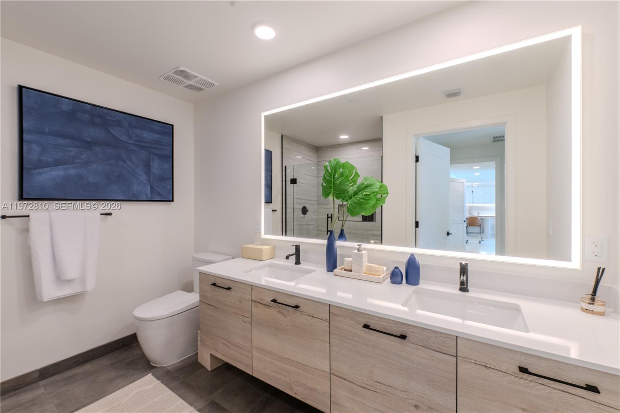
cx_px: 310
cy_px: 206
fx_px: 258
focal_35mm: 15
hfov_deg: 100.4
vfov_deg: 77.3
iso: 400
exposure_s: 1/125
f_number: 9
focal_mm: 15
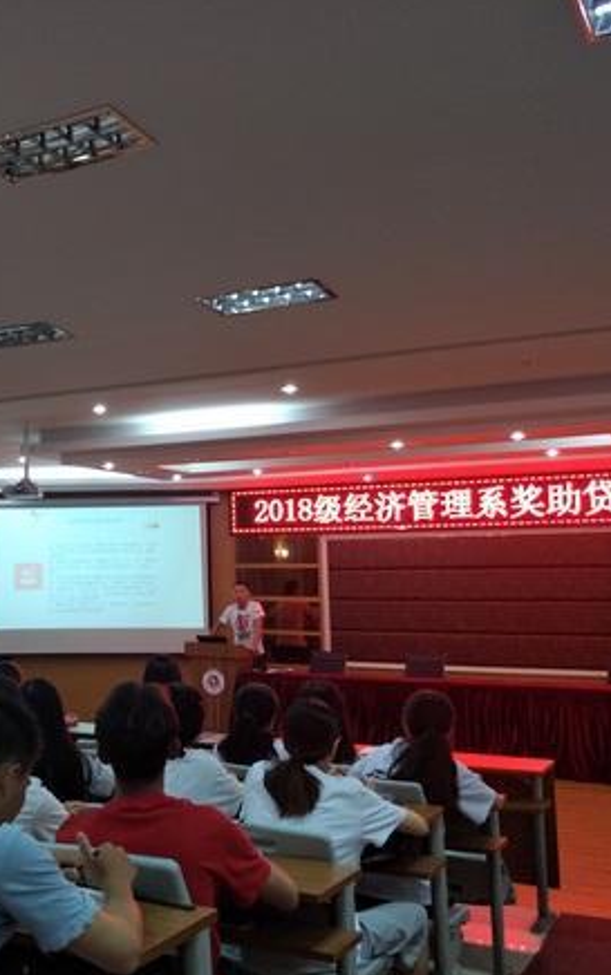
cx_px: 119
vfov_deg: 55.3
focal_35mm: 35
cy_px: 494
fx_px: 931
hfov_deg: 35.1
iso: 173
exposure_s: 1/33
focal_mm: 4.1
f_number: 1.7
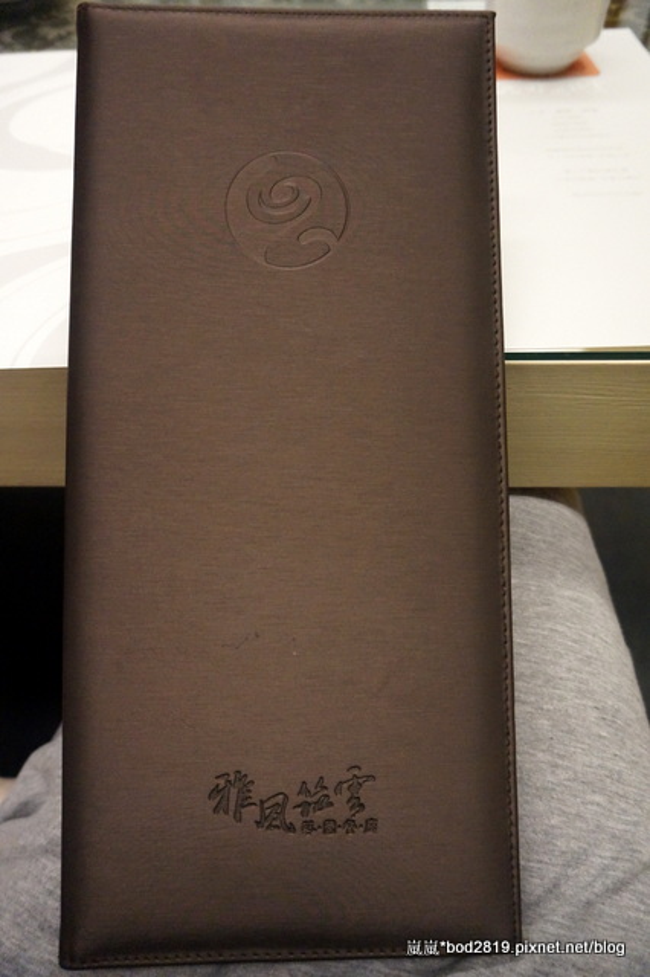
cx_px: 325
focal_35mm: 24
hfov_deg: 53.1
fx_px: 651
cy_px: 488
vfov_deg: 73.8
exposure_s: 1/160
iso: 3200
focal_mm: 16
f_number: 3.5
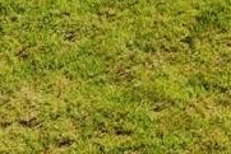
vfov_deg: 8.4
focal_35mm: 141
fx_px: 905
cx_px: 486
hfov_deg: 12.5
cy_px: -294
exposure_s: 1/120
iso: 110
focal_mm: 4.39
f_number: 2.8
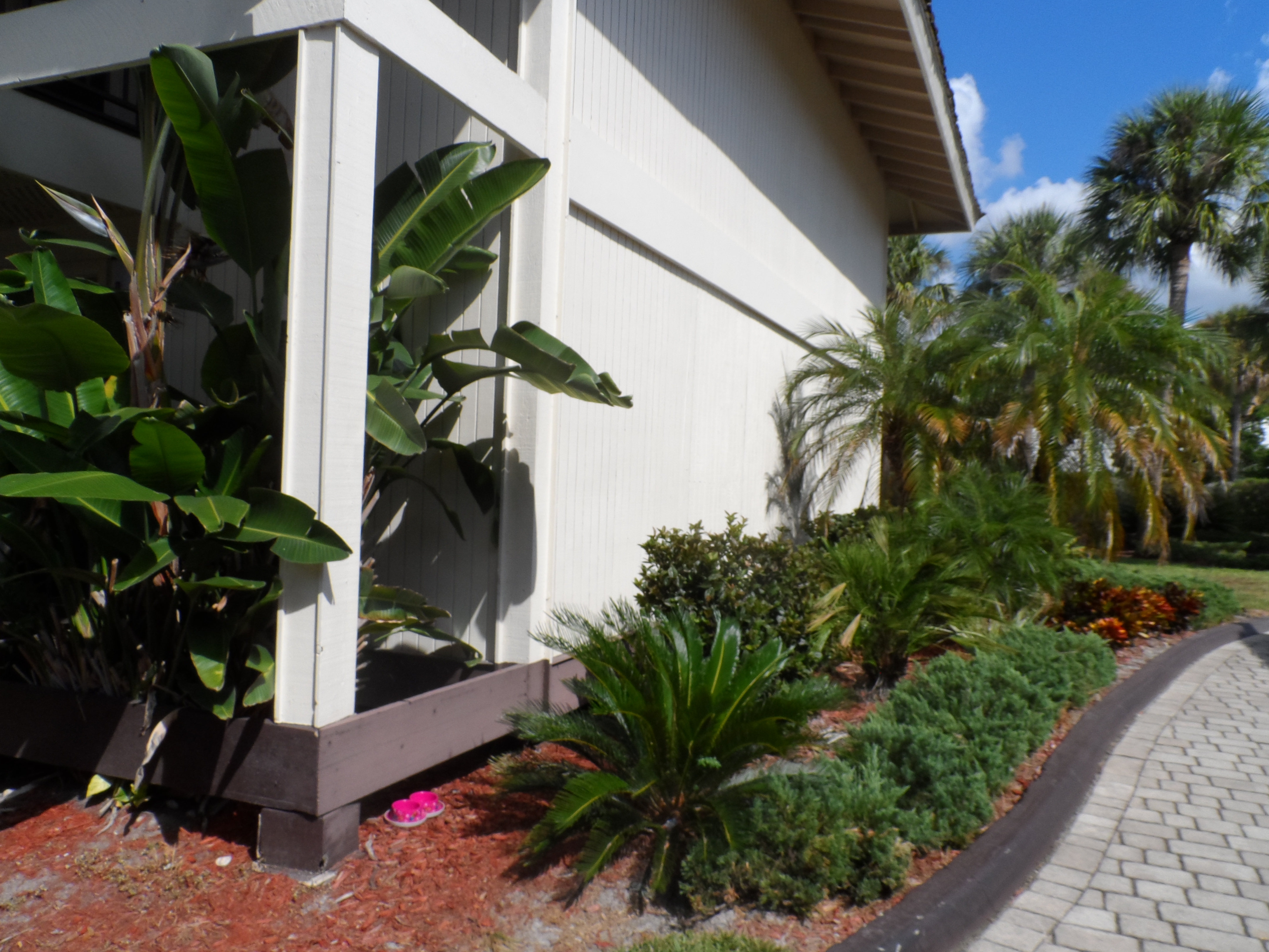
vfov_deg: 56.8
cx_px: 634
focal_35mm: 24
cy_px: 476
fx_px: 880
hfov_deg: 71.6
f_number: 4.5
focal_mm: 4
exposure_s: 1/750
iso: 80
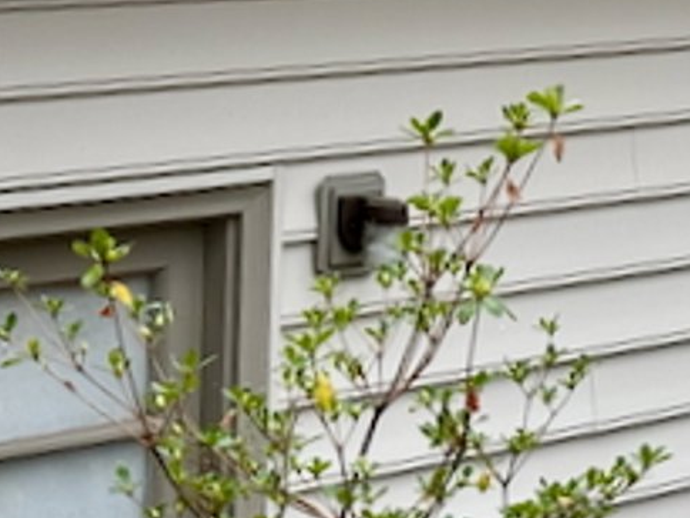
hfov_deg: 13.1
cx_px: 458
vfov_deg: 9.6
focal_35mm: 150
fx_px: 2990
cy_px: -236
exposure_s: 1/615
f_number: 1.78
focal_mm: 6.76
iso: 80
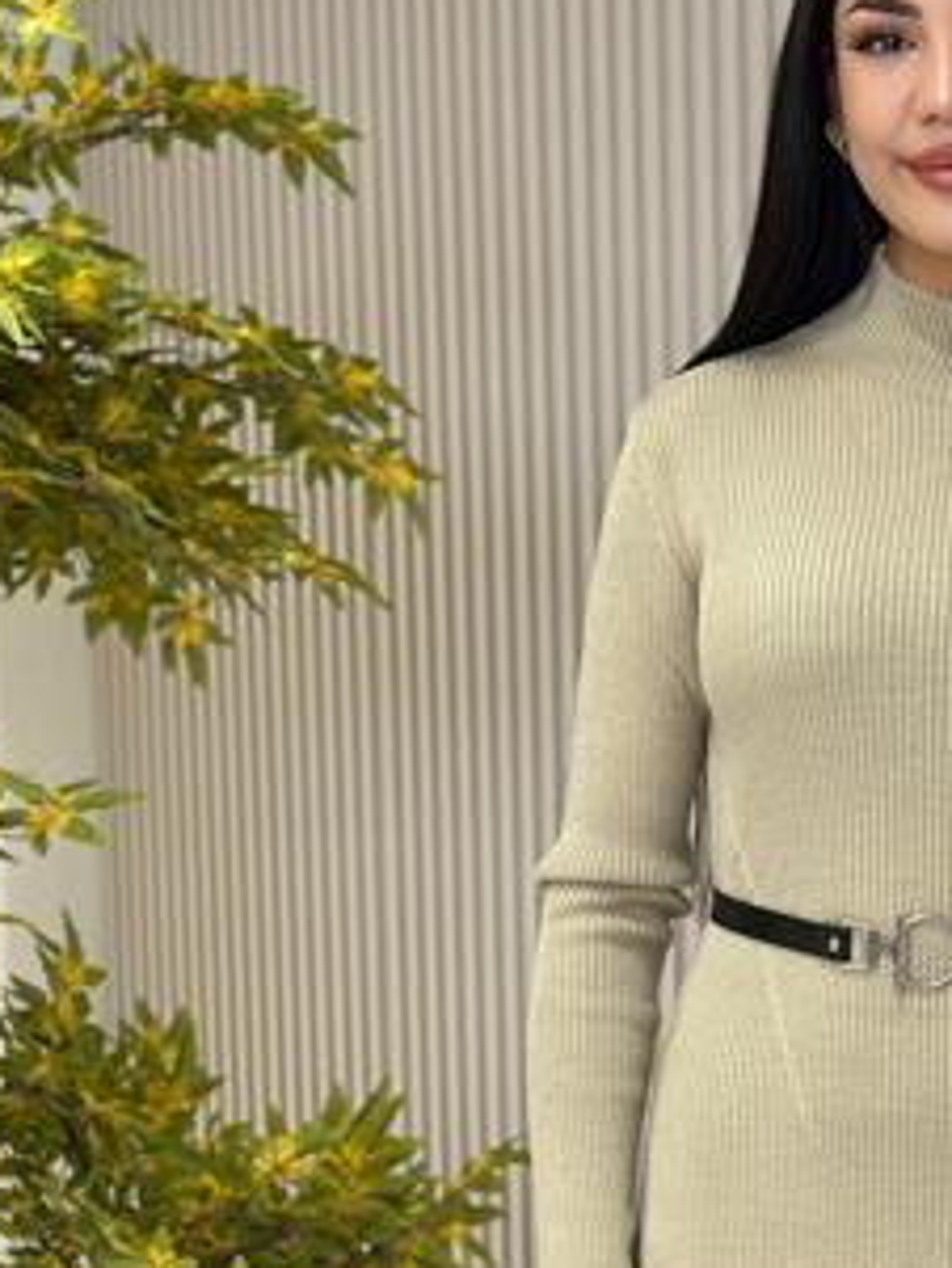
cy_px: 760
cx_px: 720
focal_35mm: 85
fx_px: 3115
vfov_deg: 23.0
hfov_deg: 17.3
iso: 64
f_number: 1.78
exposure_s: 1/124
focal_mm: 6.86
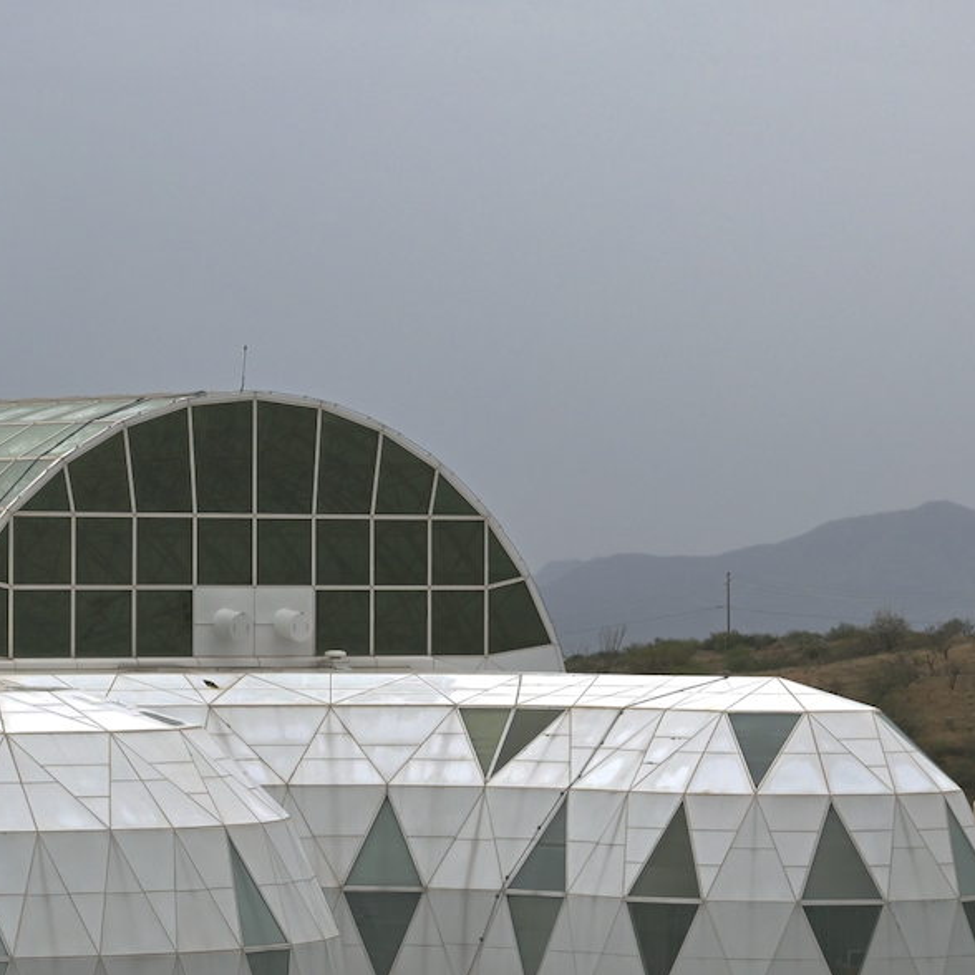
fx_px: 5895
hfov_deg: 9.4
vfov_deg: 9.5
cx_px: 166
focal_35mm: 185
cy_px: 416
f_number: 7.1
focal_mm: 100
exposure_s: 1/640
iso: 400
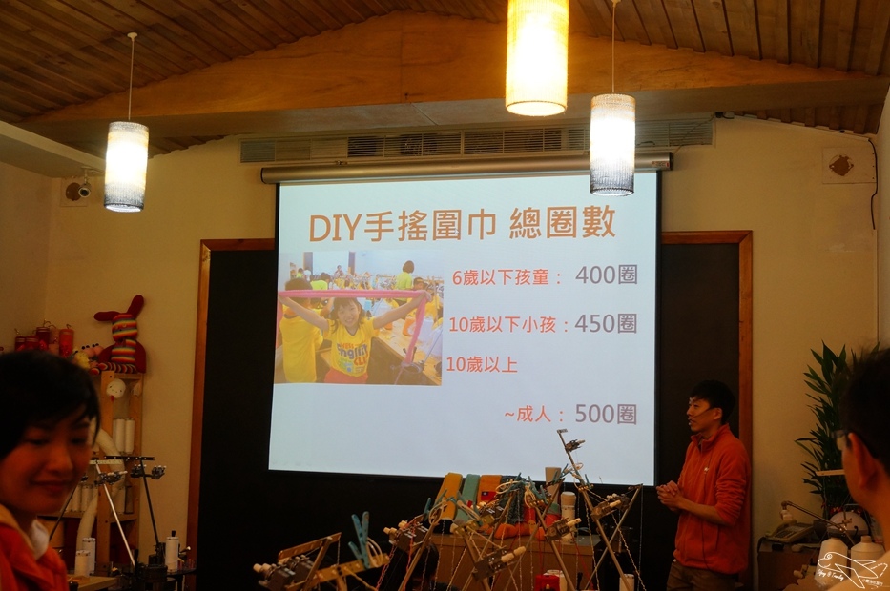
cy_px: 296
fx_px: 1148
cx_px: 445
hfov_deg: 42.4
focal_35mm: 46
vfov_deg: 28.9
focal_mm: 31
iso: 500
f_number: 5
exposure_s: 1/60
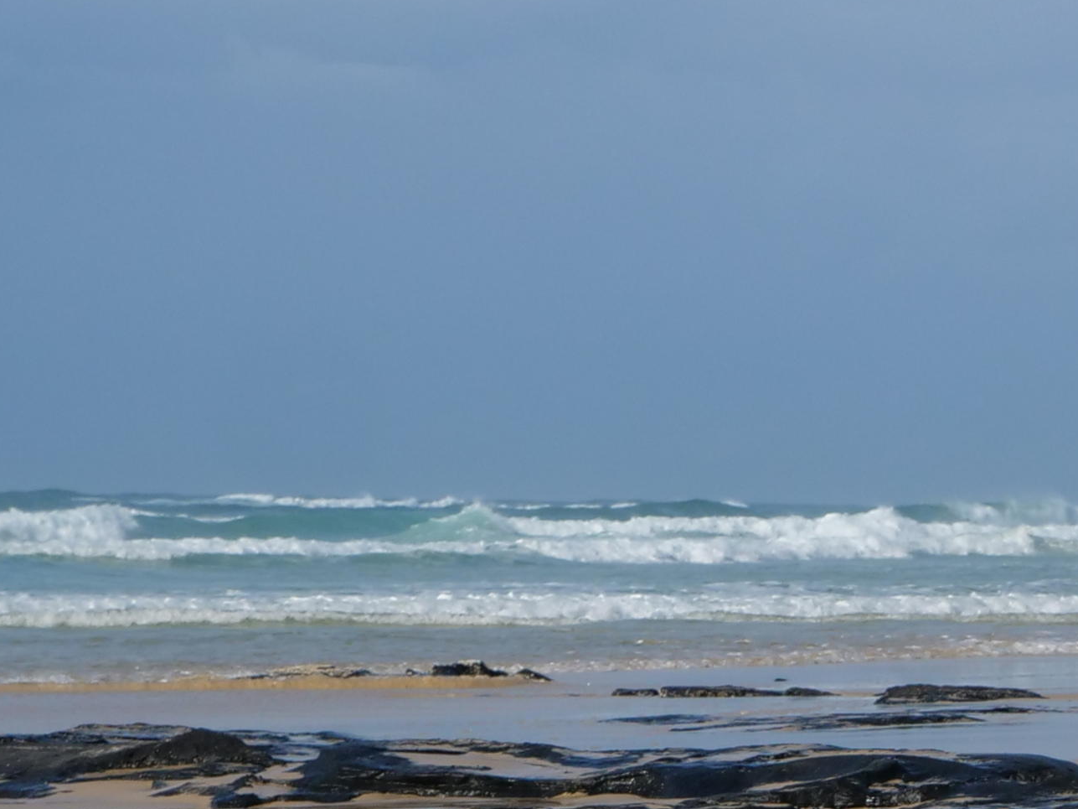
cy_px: 1017
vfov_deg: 5.4
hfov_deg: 7.2
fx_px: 8470
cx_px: 1454
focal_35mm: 272
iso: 200
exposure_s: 1/1000
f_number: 7.1
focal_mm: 35
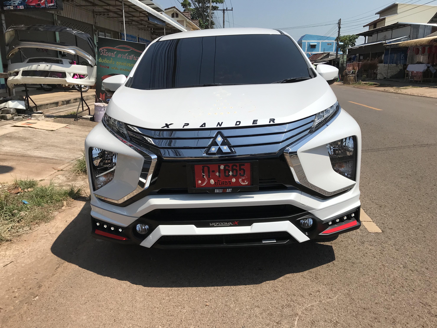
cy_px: 164
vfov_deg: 49.7
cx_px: 218
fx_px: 353
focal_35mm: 28
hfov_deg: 63.4
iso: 20
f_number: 1.8
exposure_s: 1/4167
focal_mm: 3.99
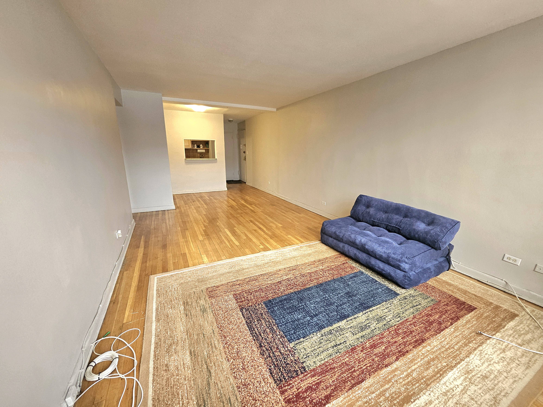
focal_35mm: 13
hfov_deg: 106.2
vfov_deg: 89.9
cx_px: 272
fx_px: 204
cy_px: 204
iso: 200
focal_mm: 1.7
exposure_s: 1/60.2
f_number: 2.2
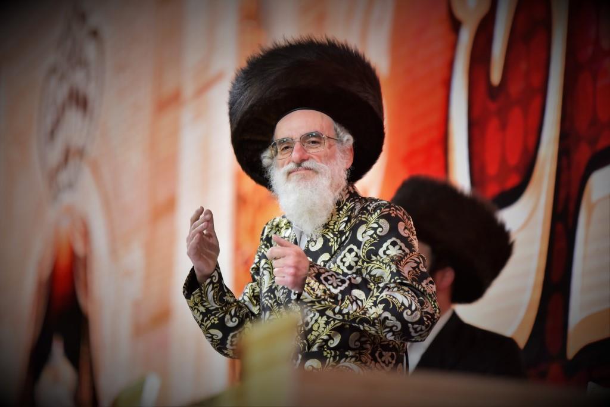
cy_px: 204
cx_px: 305
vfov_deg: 6.9
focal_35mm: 200
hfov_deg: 10.3
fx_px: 3389
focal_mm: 200
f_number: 2.8
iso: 1250
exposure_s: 1/500
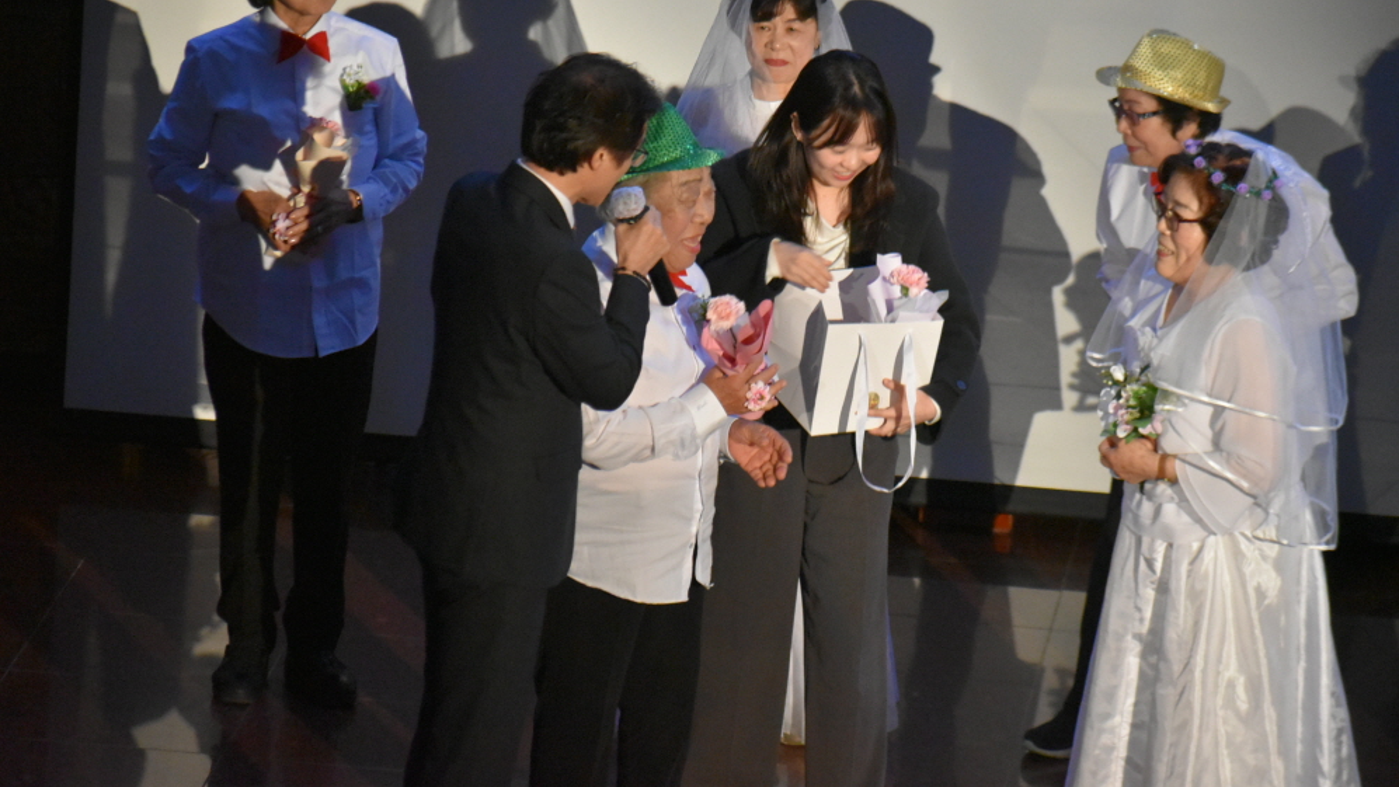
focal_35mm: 268
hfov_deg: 8.0
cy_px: 330
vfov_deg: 4.5
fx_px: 9942
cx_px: 700
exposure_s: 1/125
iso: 5000
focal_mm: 170
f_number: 5
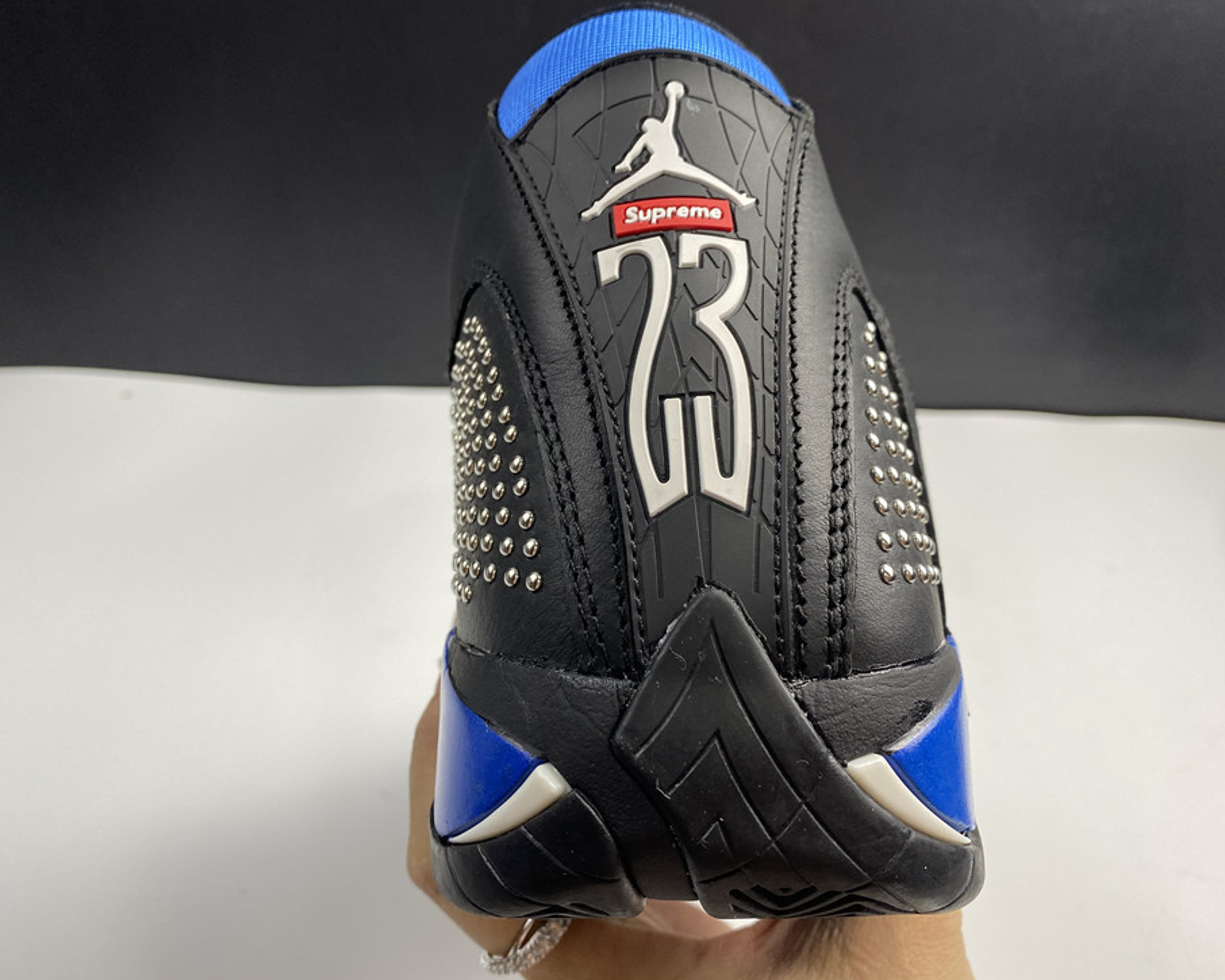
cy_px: 487
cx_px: 573
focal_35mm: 28
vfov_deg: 51.5
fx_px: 1015
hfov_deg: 62.1
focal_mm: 4.25
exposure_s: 1/100
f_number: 1.8
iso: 50
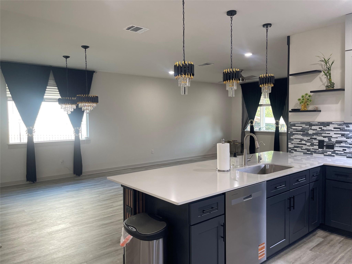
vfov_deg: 54.9
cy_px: 132
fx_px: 254
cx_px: 176
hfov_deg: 69.4
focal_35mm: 25
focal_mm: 5.1
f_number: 1.6
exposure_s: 1/120
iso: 125
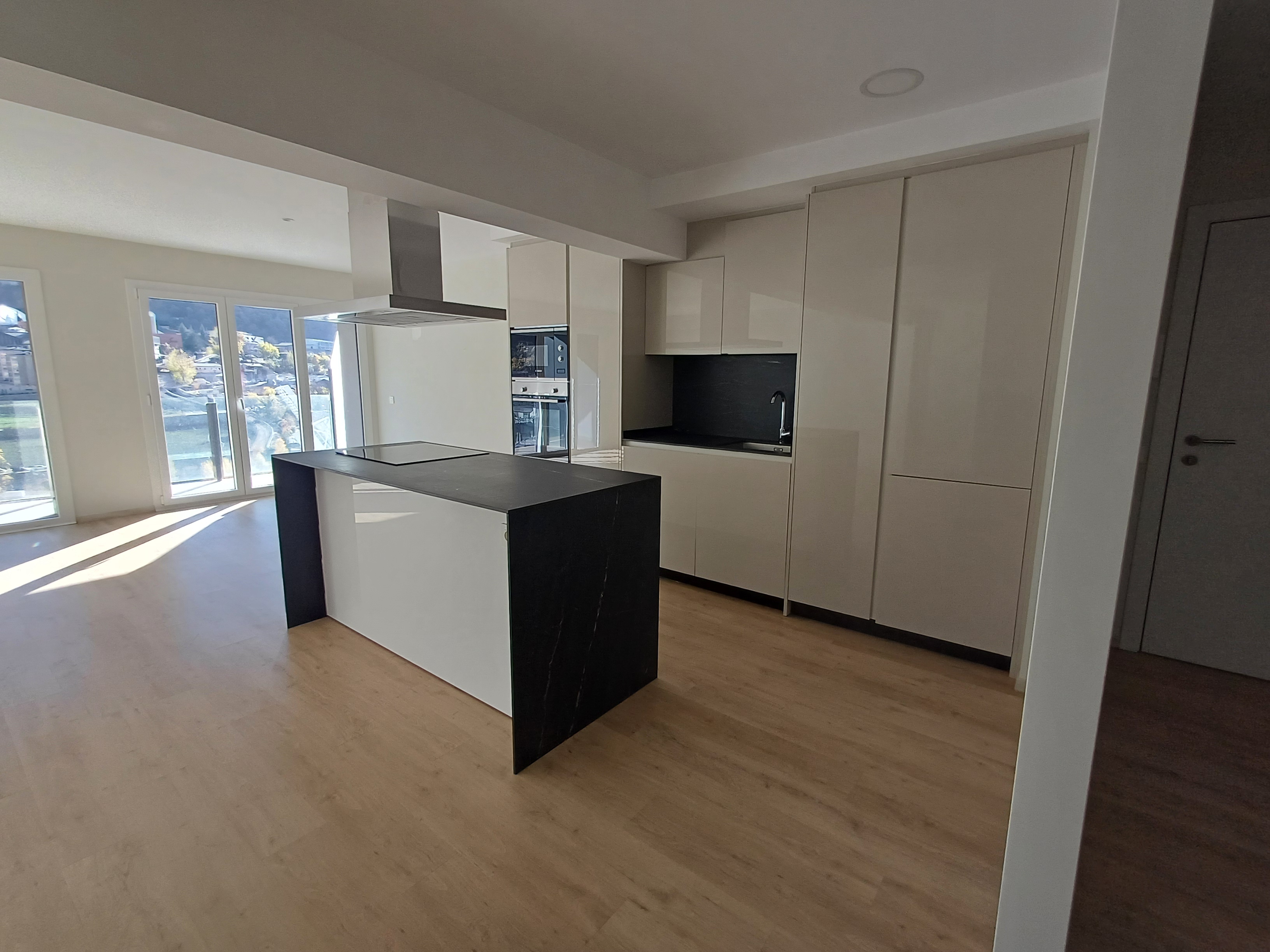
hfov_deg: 94.5
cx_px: 635
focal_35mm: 16
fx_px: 587
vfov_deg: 78.1
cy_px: 476
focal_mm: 1.64
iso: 64
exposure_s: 1/100
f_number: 2.2
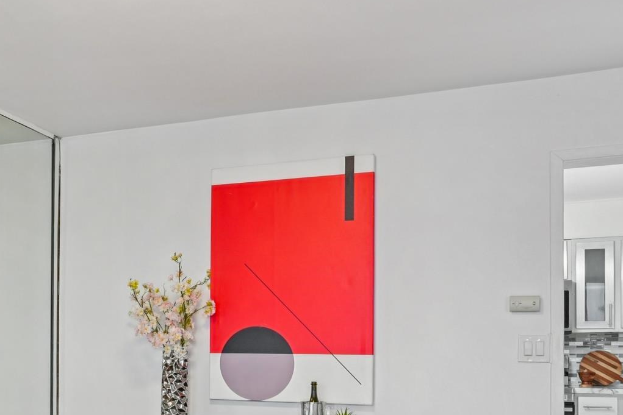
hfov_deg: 37.8
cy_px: 388
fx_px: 839
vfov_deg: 26.7
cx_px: 51
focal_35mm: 48
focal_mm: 16.5
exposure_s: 1/8
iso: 400
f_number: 10
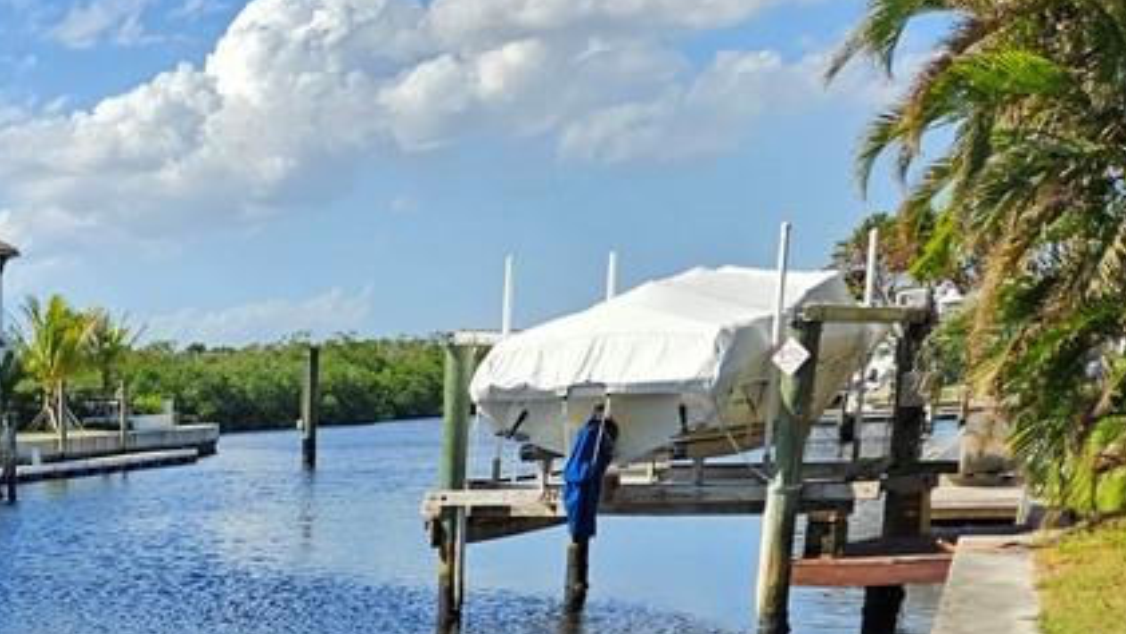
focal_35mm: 61
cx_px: -139
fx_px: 1822
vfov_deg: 17.8
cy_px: 928
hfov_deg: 30.4
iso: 25
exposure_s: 1/1347
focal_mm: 5.4
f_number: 1.8
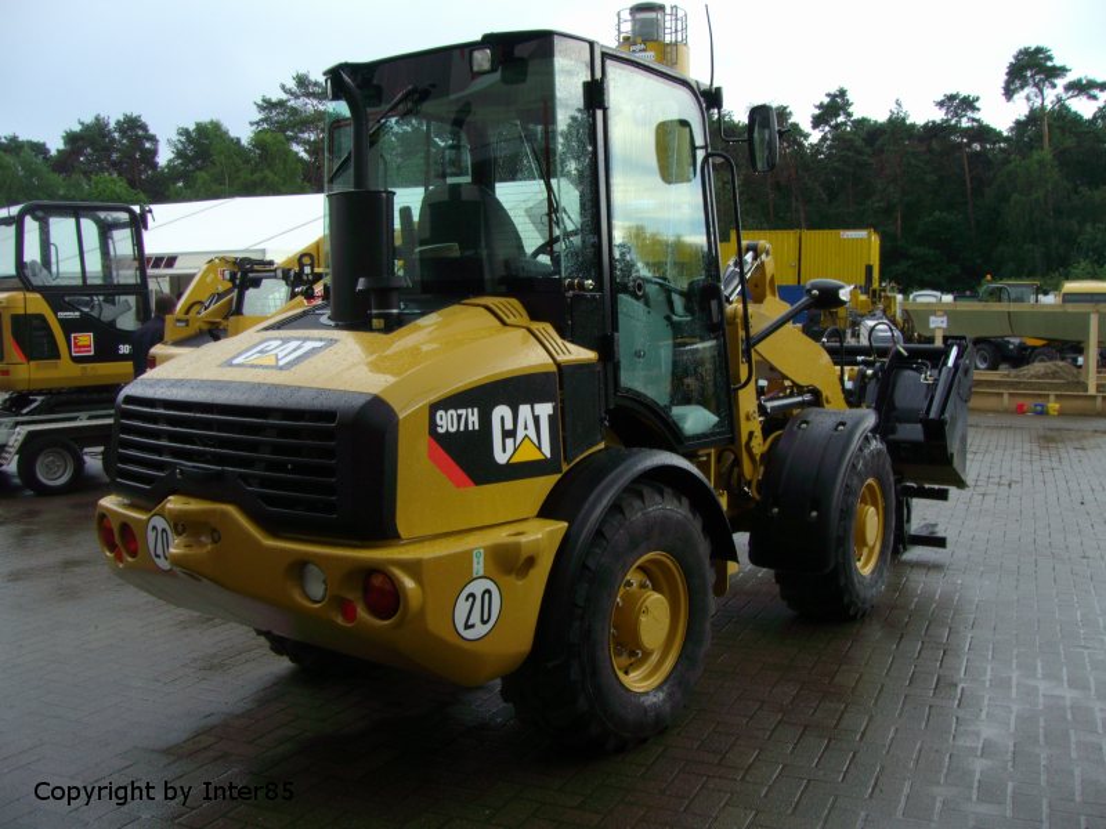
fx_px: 1118
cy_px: 414
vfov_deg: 40.7
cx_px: 553
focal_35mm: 35
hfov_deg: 52.6
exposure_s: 1/73
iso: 64
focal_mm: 5.8
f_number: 4.8
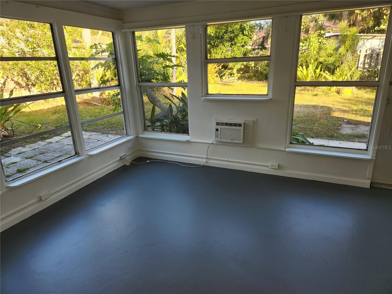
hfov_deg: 73.9
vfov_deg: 58.9
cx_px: 196
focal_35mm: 23
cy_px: 147
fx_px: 260
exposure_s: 1/180
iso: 32
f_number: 1.8
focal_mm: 5.4
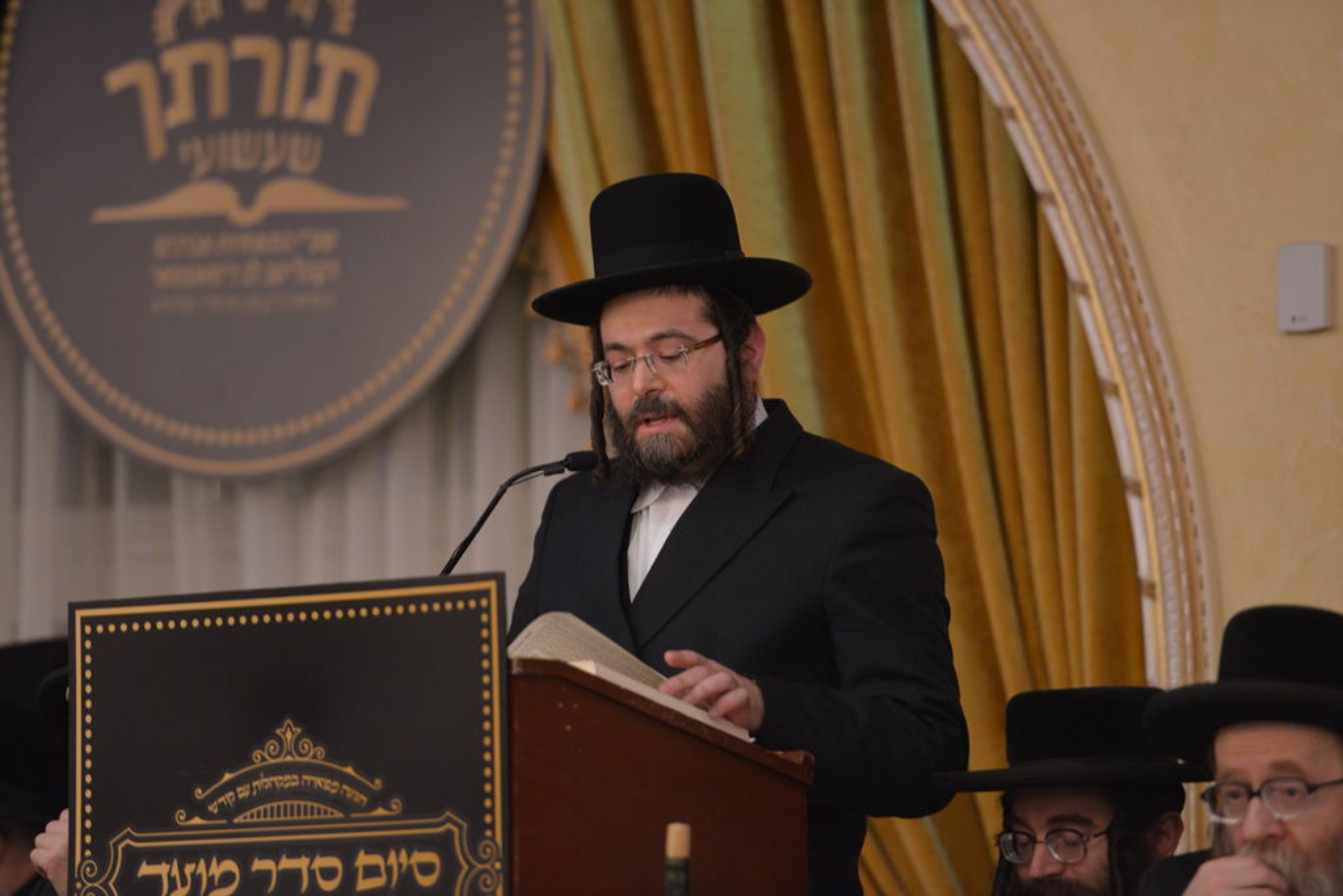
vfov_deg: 6.9
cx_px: 672
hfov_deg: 10.3
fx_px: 7462
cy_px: 448
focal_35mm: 200
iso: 2000
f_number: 2.8
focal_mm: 200
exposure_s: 1/100
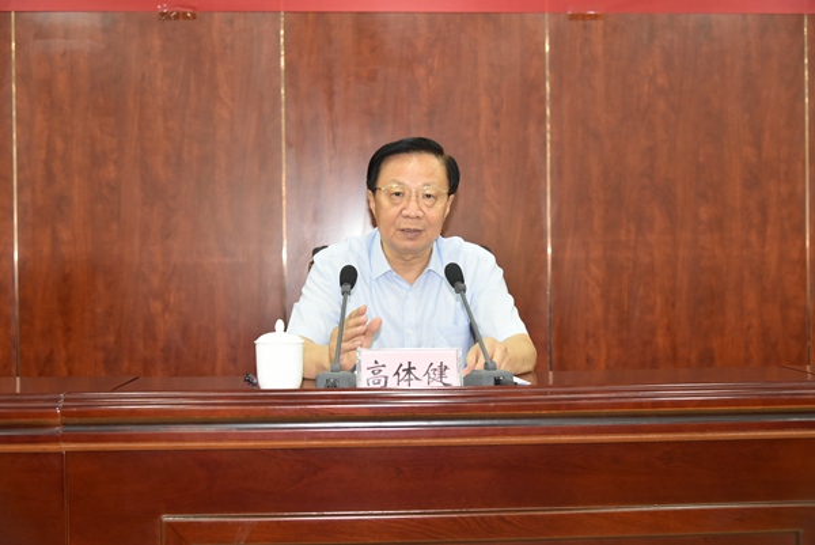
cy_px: 272
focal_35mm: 46
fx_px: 1042
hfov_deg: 42.7
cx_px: 408
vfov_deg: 29.3
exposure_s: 1/60
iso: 1600
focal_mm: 46
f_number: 4
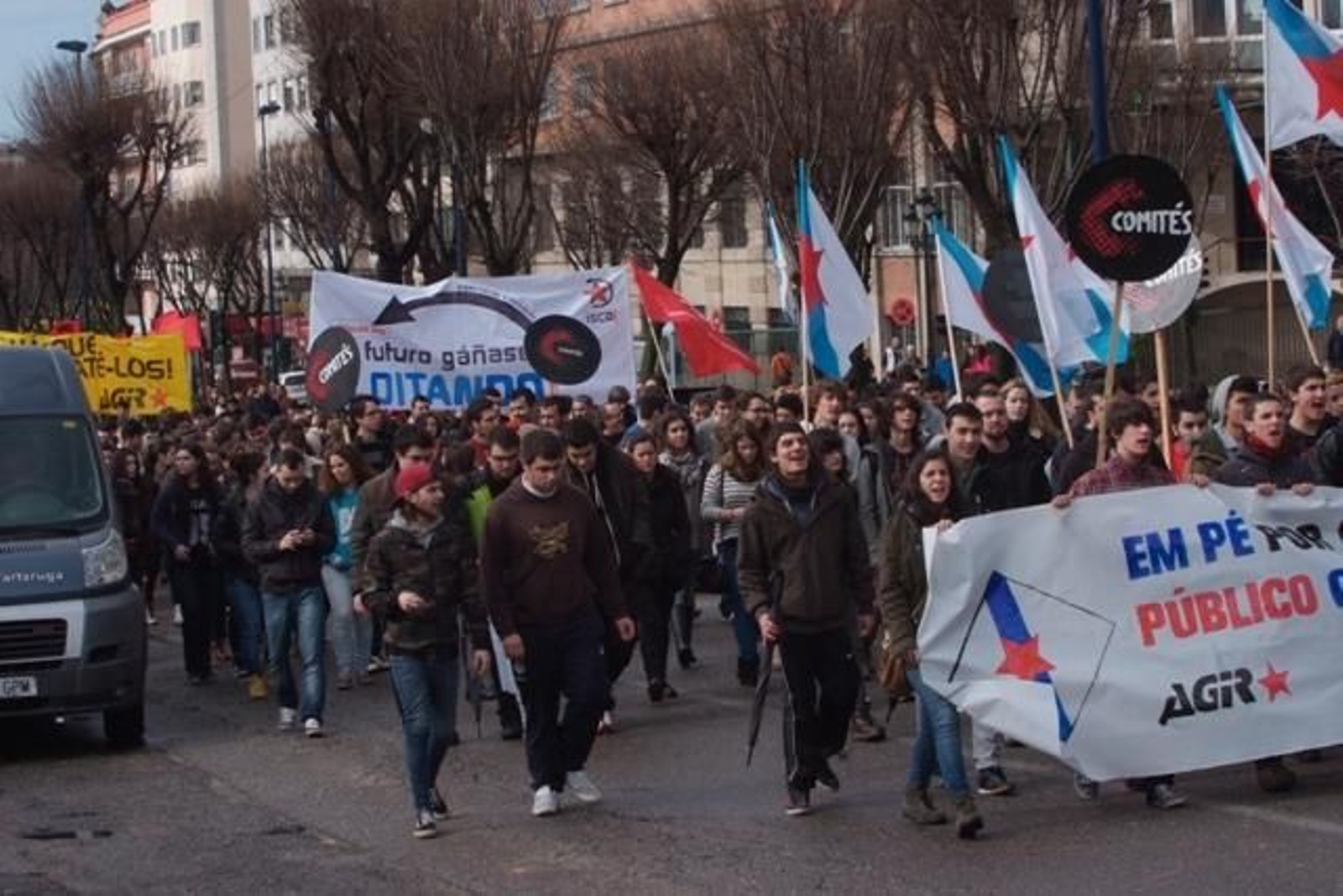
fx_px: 3918
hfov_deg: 19.4
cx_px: 672
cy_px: 448
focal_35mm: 105
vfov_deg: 13.1
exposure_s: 1/225
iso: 640
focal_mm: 70
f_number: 13
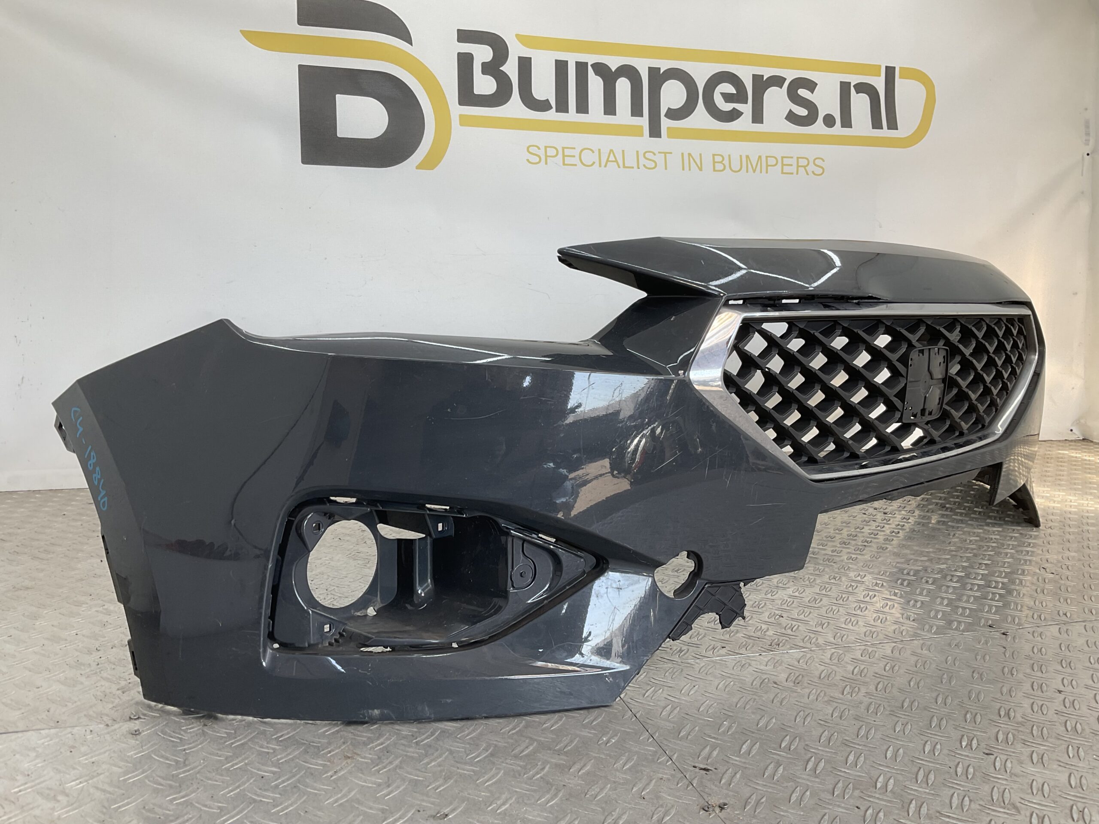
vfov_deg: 48.2
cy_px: 412
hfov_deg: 61.7
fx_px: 921
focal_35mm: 29
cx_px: 550
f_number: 1.8
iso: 16
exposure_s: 1/154
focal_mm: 3
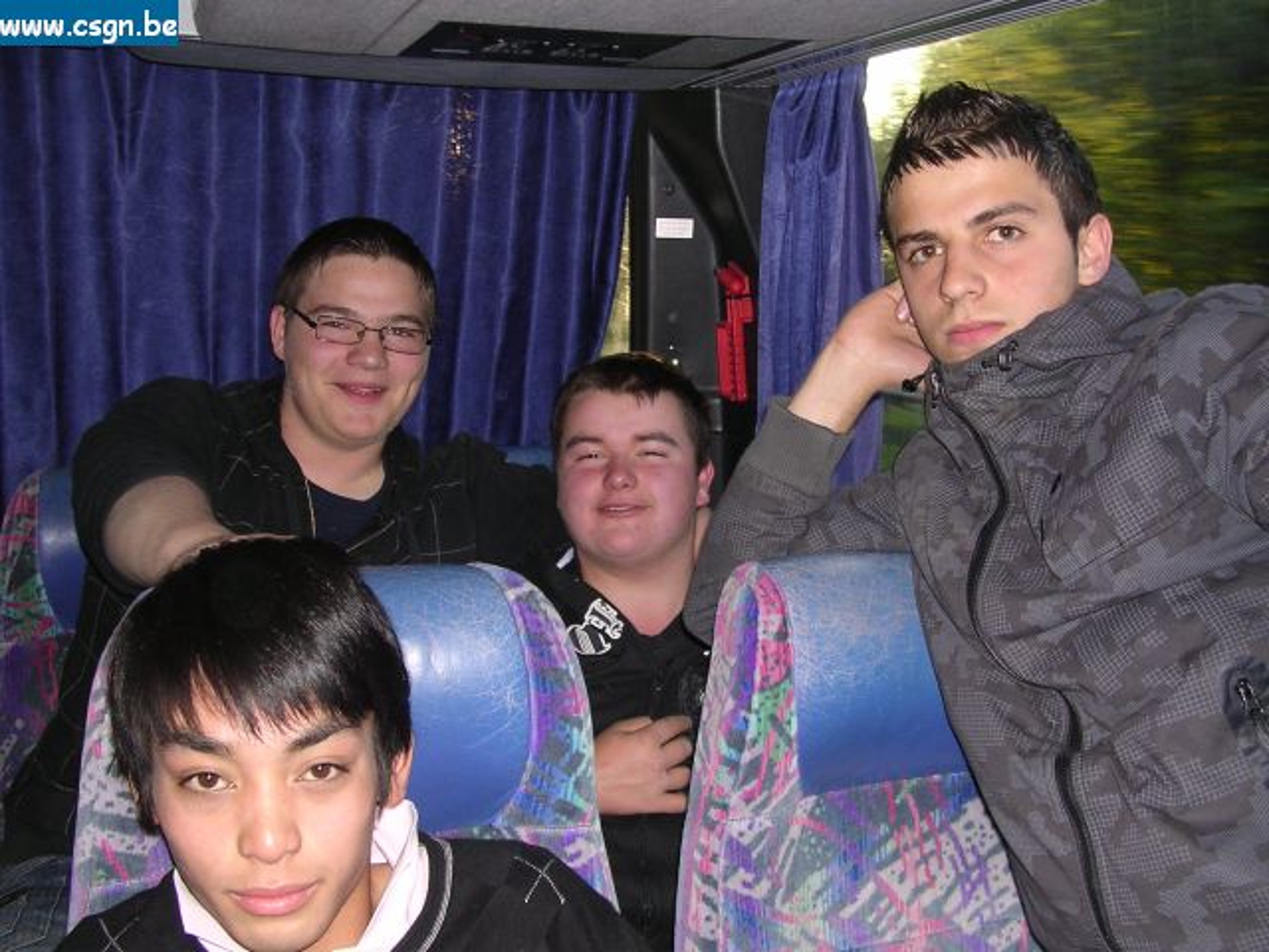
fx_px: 1393
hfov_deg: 49.0
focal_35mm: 38
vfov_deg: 37.7
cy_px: 476
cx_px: 634
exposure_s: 1/60.1
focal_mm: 5.8
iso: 134
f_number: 2.8
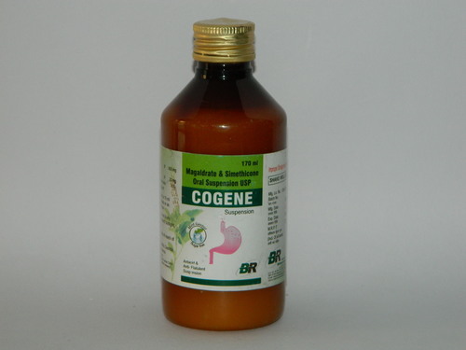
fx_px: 1737
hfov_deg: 15.3
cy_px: 175
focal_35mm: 129
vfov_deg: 11.5
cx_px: 233
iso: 200
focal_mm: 23.2
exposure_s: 1/60
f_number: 4.7
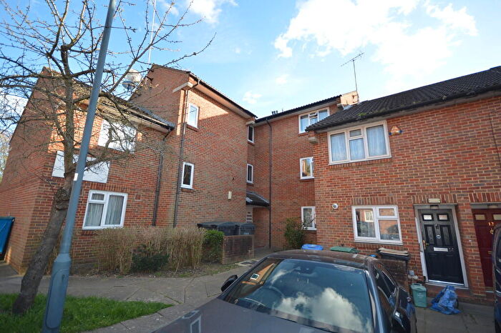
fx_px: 209
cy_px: 166
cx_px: 250
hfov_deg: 100.4
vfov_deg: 77.3
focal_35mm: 15
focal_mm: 10
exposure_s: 1/160
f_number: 4
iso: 100
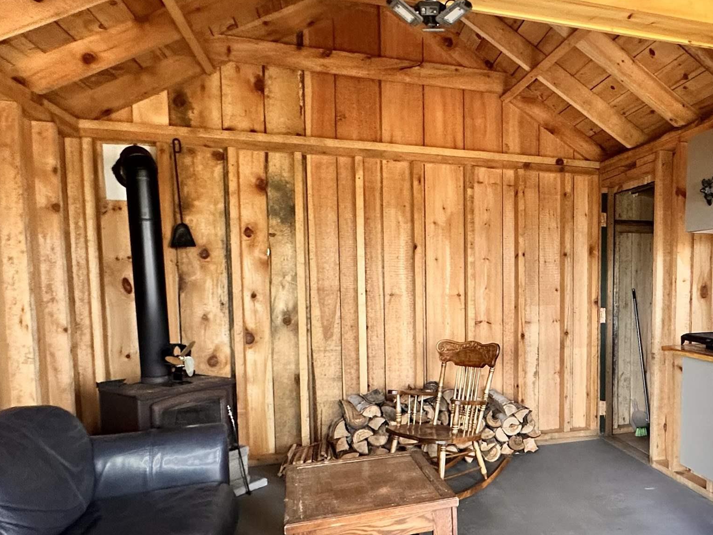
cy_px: 322
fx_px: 577
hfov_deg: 60.1
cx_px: 532
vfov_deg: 49.4
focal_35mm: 28
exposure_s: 1/60
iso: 500
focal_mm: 2.22
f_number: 2.2
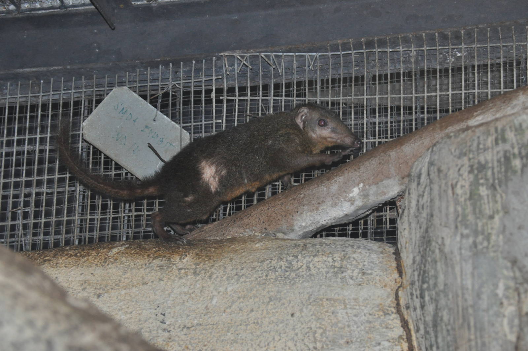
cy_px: 176
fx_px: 1319
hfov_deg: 22.6
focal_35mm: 90
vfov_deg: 15.2
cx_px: 264
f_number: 5.3
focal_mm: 60
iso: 1250
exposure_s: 1/60
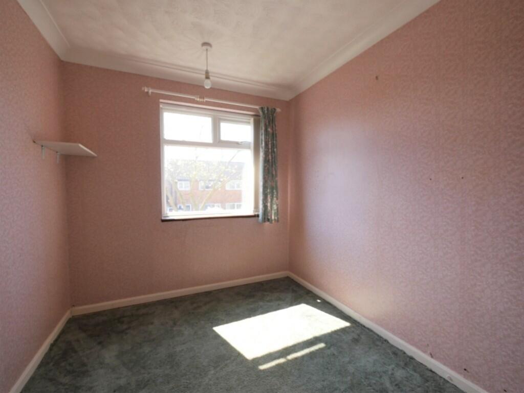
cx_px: 262
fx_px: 212
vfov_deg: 85.7
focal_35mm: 14
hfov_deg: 102.0
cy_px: 196
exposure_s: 1/160
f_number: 4.5
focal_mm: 7
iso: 200
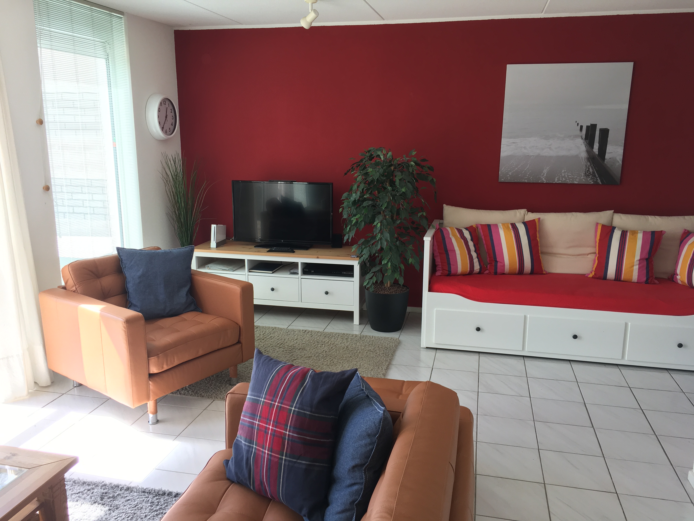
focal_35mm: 29
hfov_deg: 61.7
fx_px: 581
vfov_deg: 48.2
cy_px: 260
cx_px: 347
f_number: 2.2
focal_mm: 4.15
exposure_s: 1/100
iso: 32
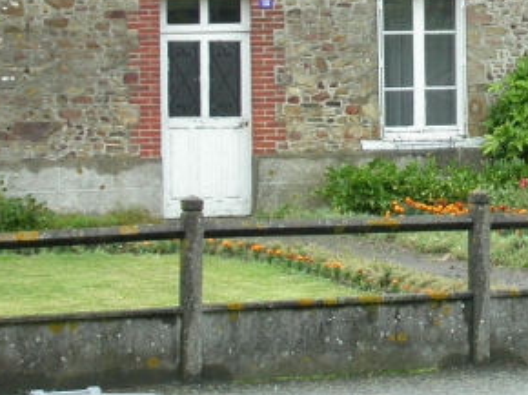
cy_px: -38
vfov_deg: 7.0
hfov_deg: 9.3
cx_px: 557
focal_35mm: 212
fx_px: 3231
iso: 100
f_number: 3.7
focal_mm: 18.7
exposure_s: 1/105
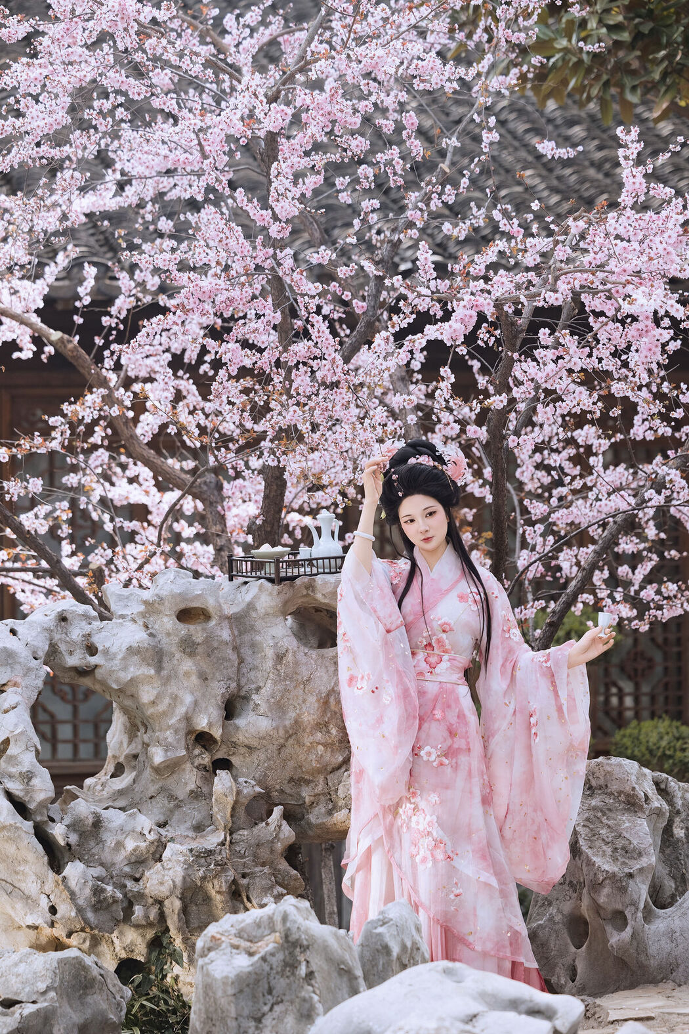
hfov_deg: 11.1
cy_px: 517
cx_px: 344
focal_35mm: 124
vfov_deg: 16.5
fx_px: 3560
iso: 100
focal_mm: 124
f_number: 3.2
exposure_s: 1/400
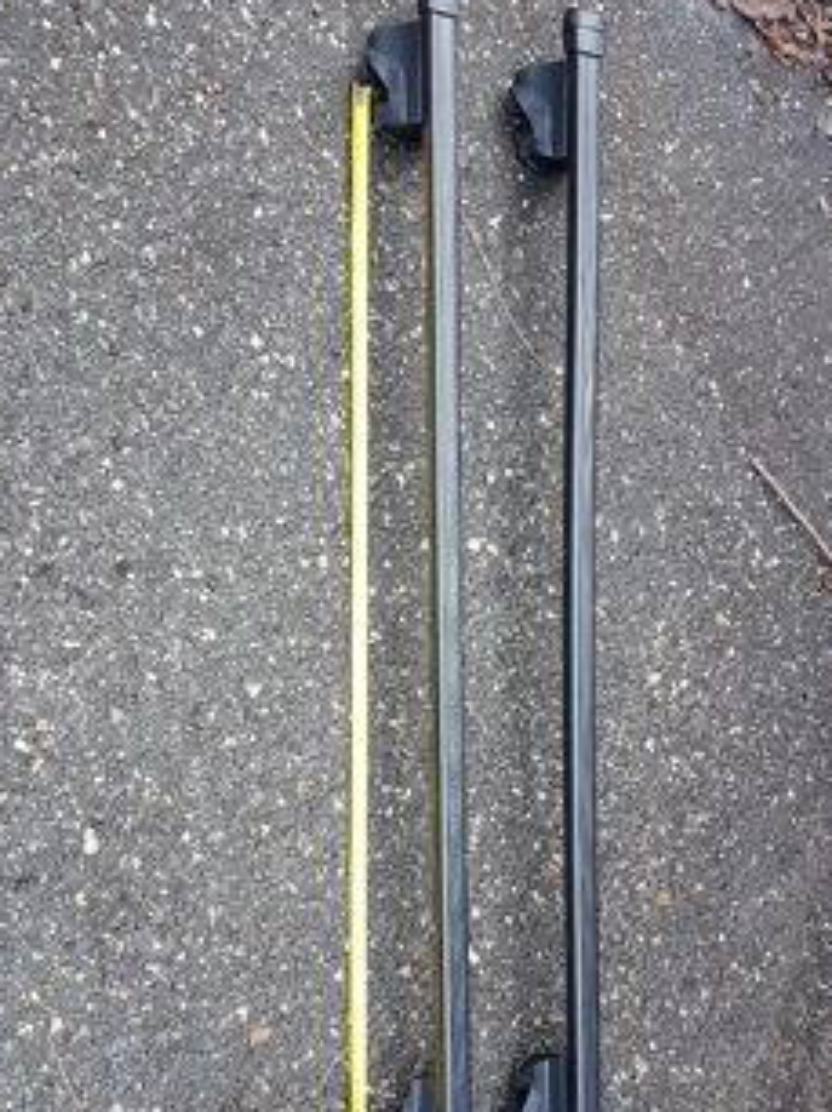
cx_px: 385
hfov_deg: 41.7
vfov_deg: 53.5
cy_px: 687
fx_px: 1091
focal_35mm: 34
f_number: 1.7
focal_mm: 4.2
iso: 64
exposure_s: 1/100
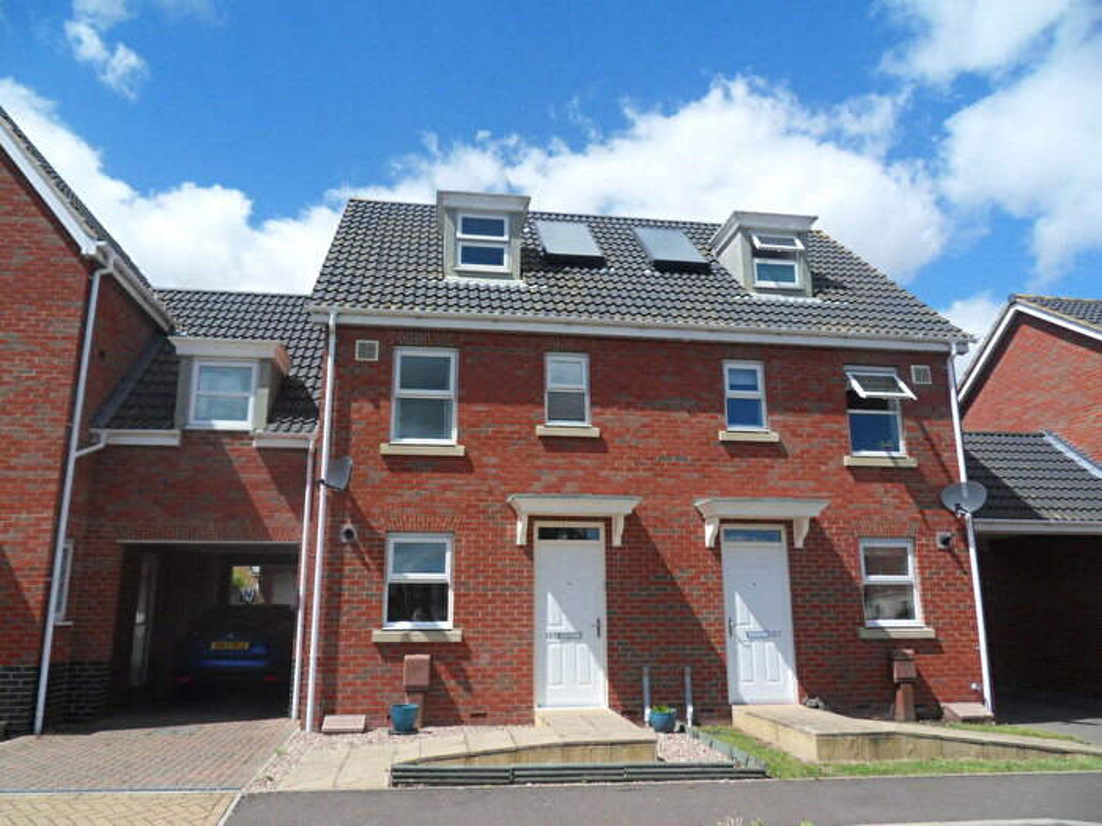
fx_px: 764
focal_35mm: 24
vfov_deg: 56.8
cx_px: 551
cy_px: 413
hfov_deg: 71.6
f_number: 7.5
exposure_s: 1/250
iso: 80
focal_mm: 4.2
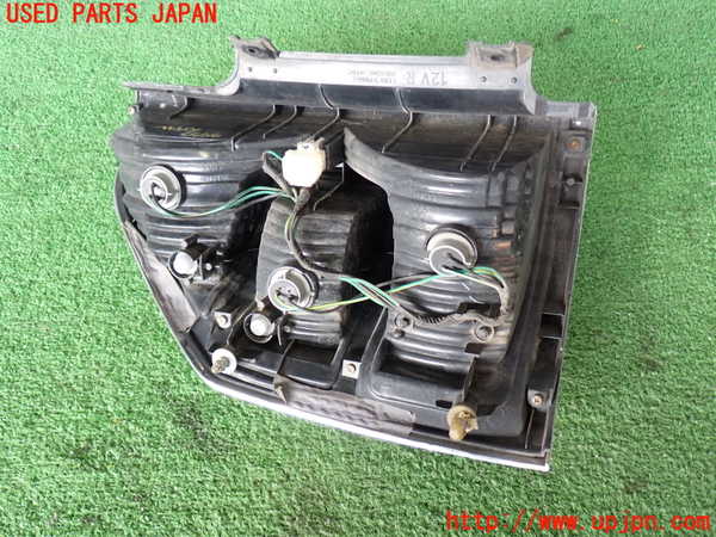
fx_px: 745
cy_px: 268
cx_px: 358
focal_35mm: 36
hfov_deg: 51.4
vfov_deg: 39.7
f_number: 2.5
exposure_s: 1/40
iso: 200
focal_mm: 6.37
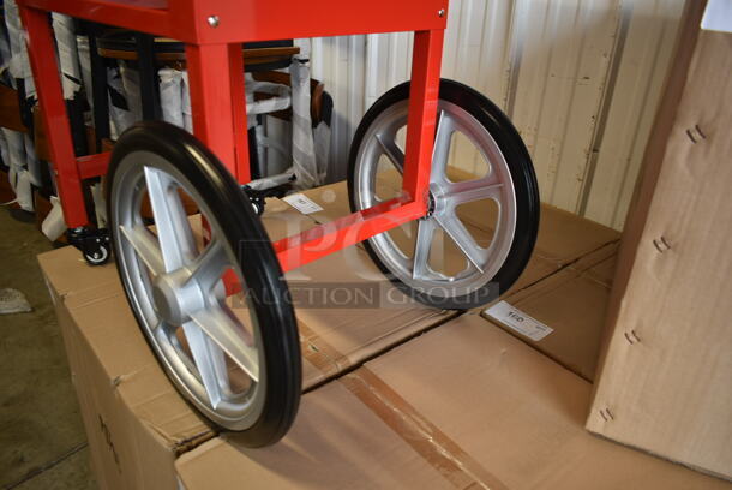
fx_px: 550
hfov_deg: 67.3
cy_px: 245
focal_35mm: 27
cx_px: 366
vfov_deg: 48.0
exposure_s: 1/30
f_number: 3.5
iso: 280
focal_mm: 18
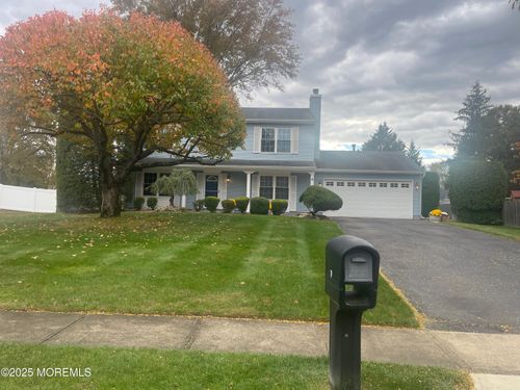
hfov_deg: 67.3
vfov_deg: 53.1
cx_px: 260
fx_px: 391
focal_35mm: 26
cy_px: 195
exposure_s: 1/831
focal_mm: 4.2
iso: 50
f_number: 1.6
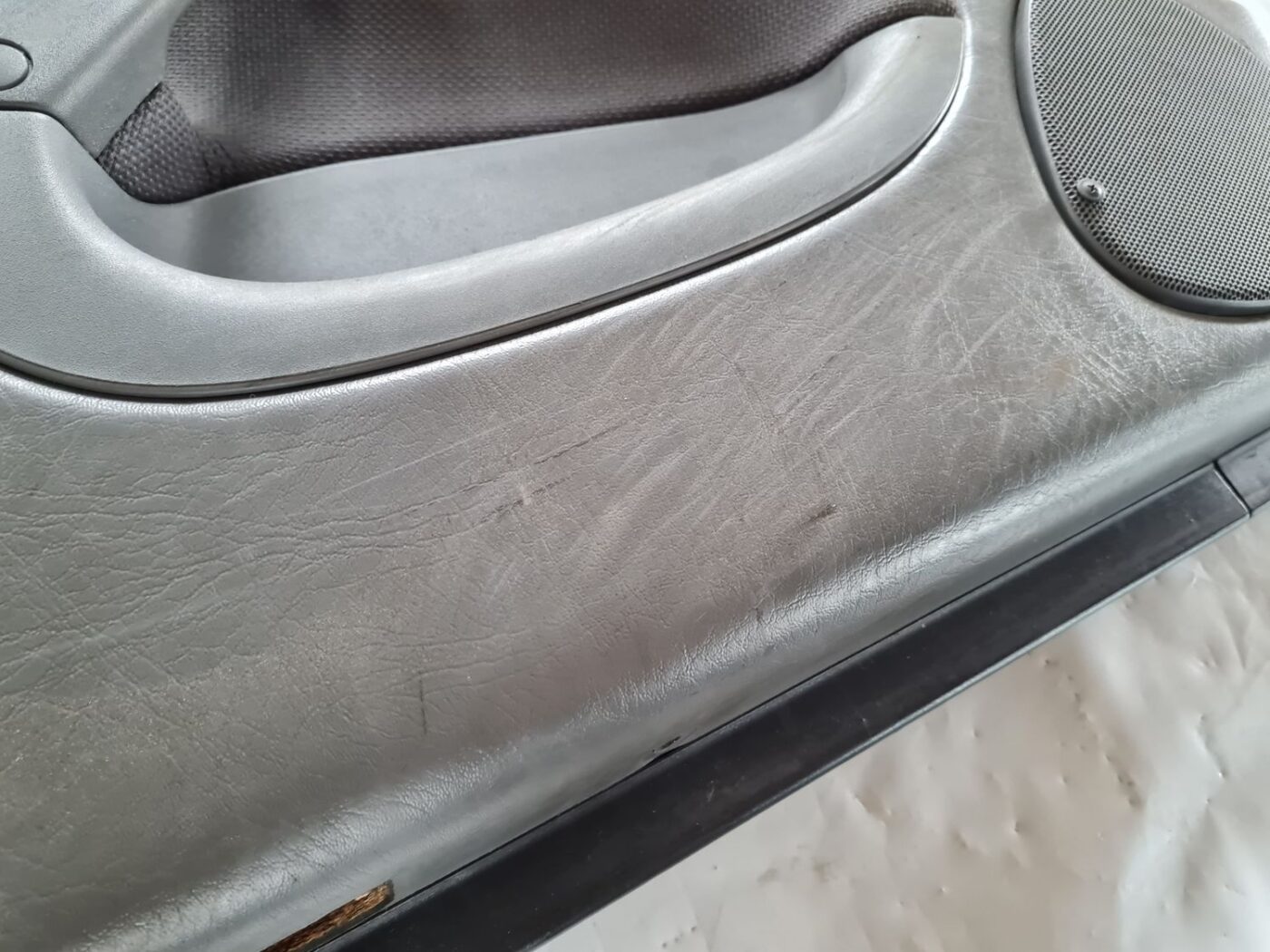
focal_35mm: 26
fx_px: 954
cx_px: 635
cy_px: 476
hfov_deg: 67.3
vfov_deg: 53.1
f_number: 1.8
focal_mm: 5.4
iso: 400
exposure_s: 1/50
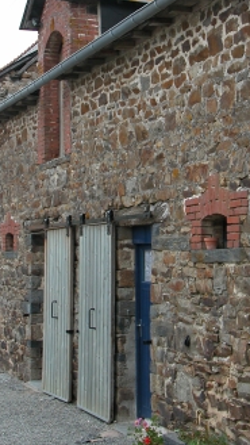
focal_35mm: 78
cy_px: 161
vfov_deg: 27.1
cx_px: 138
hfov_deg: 15.5
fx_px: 919
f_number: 4.2
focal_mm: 11.6
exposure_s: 1/96.8
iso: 100
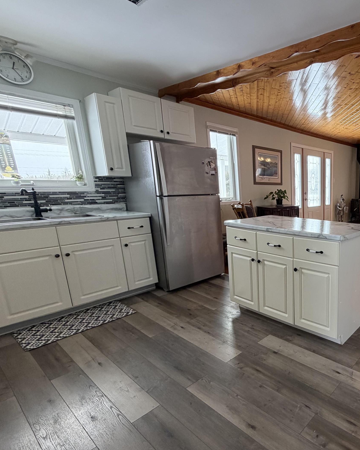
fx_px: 266
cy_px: 243
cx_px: 318
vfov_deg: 80.2
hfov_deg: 59.0
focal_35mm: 20
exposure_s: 1/60
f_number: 2.2
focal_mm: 2.22
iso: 200
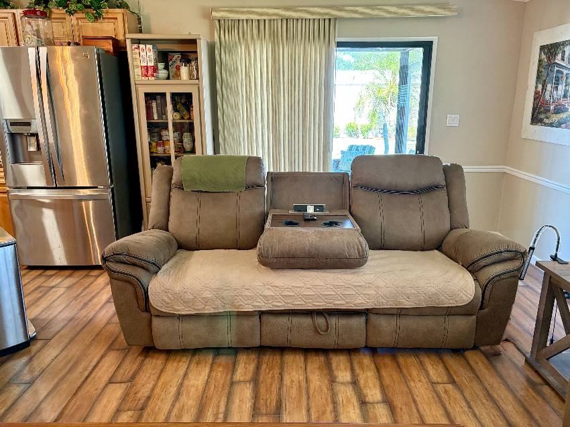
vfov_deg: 53.0
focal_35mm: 26
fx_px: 428
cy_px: 214
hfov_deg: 67.3
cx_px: 285
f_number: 1.6
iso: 200
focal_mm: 5.96
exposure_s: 1/60
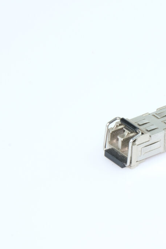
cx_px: 166
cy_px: 125
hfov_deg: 3.0
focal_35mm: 452
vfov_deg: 4.6
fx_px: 3128
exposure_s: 1/6
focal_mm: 200
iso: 1000
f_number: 22
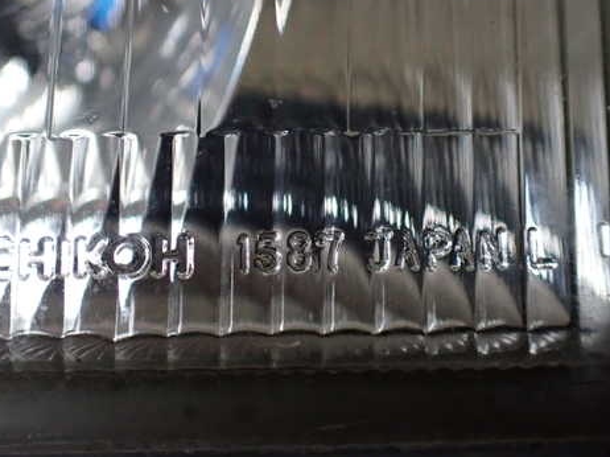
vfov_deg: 36.7
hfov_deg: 47.7
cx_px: 257
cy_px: 202
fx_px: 687
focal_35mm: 39
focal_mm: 5.4
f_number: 2.3
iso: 800
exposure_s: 1/125
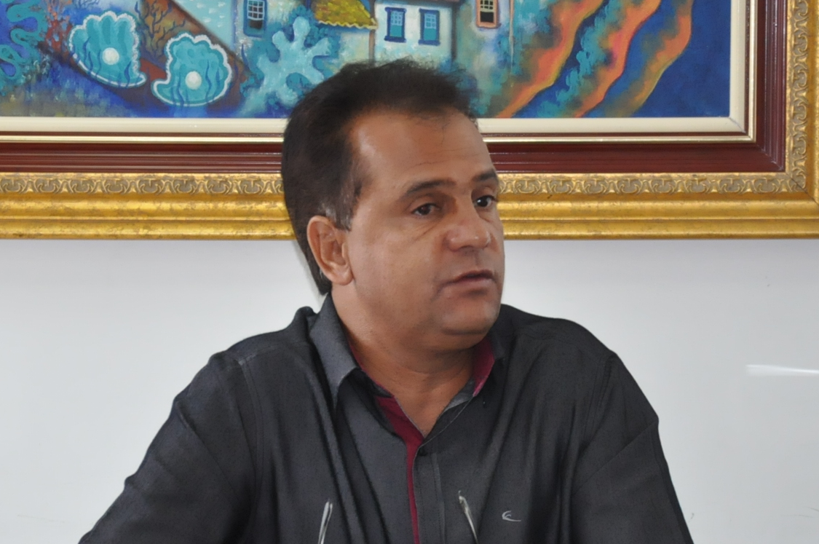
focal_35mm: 243
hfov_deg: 8.5
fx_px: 5520
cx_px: 394
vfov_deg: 5.6
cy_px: 256
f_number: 5.6
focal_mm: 85
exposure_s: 1/100
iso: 2000
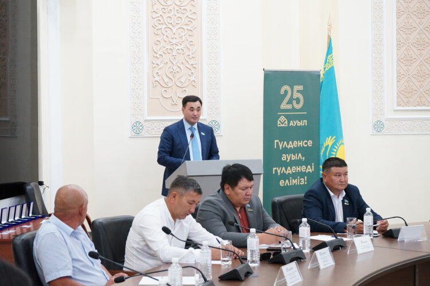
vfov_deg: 19.5
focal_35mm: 70
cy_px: 143
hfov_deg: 28.8
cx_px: 215
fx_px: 836
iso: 4000
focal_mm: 70
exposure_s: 1/125
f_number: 7.1
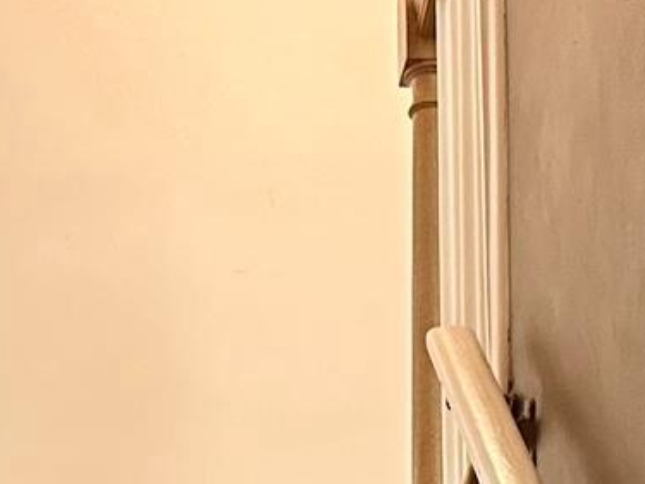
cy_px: 1090
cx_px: 120
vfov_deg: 10.1
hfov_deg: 15.0
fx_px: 2440
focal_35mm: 131
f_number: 1.78
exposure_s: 1/60
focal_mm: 6.86
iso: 800
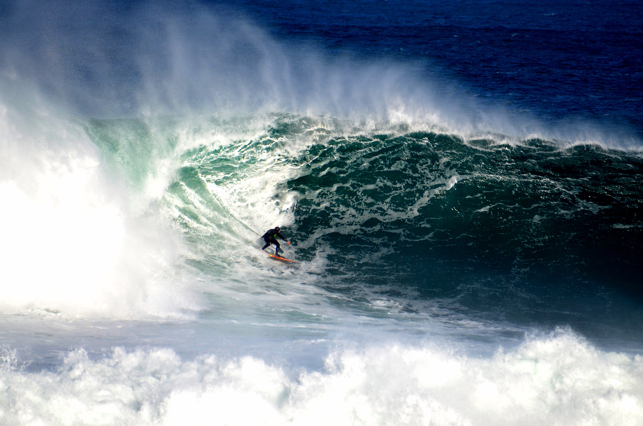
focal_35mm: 750
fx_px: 13369
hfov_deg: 2.8
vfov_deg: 1.8
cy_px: 213
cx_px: 322
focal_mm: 500
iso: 400
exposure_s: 1/2000
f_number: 7.1
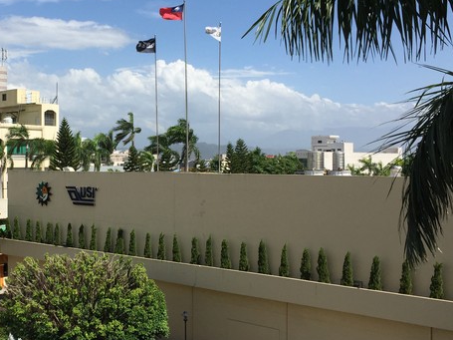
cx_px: 104
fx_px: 667
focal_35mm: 51
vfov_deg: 28.5
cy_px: 179
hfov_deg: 36.5
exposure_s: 1/2475
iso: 32
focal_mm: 4.15
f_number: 2.2
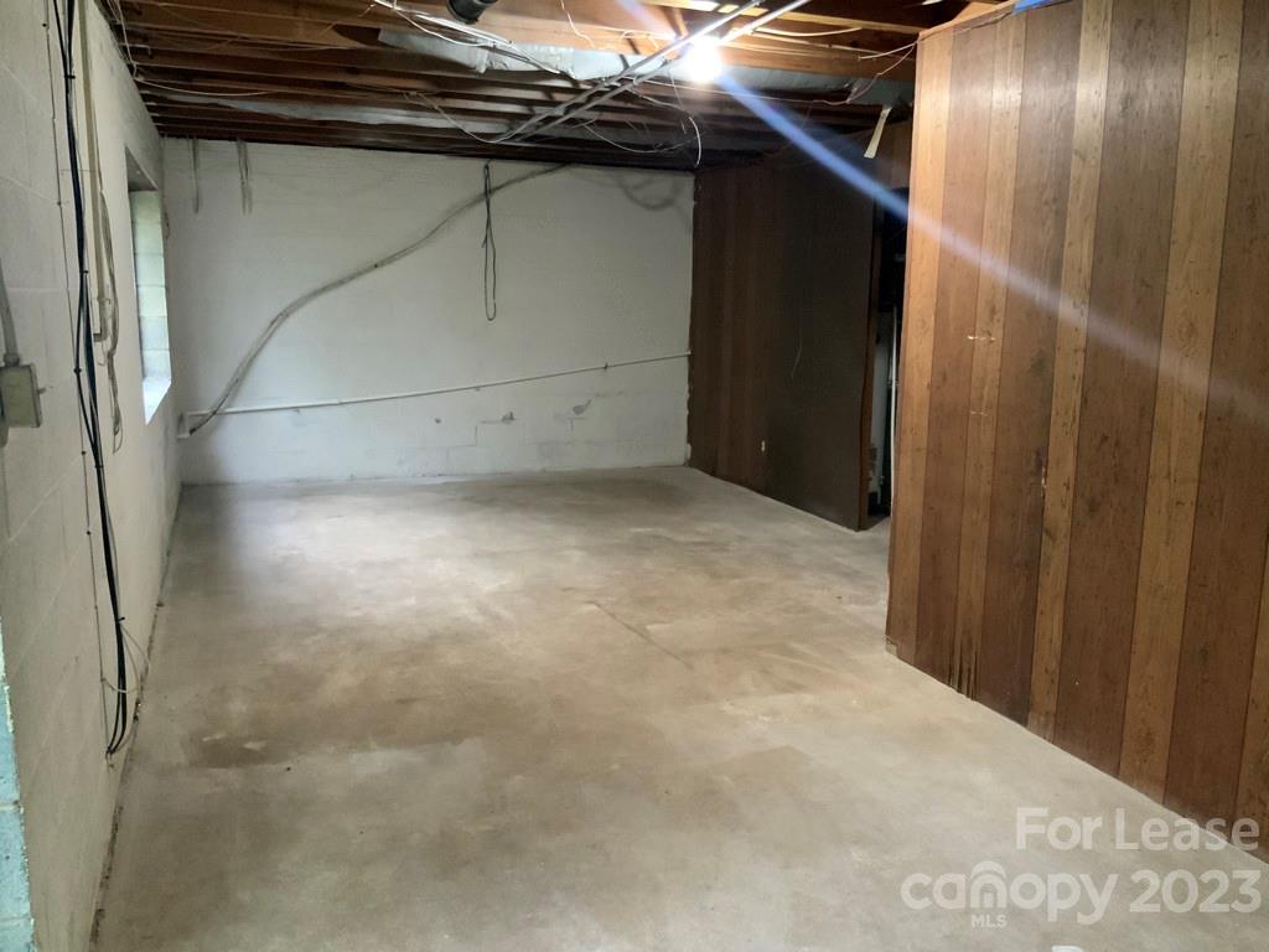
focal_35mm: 29
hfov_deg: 61.7
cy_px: 476
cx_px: 634
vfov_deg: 48.2
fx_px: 1063
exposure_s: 1/24
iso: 640
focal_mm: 3
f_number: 1.8
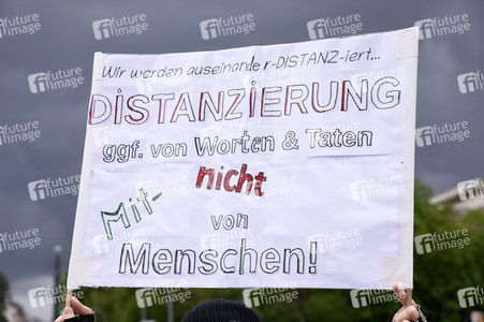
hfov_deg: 19.5
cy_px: 161
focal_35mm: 105
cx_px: 242
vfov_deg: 13.0
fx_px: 1411
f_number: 9
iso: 200
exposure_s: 1/160
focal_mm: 105
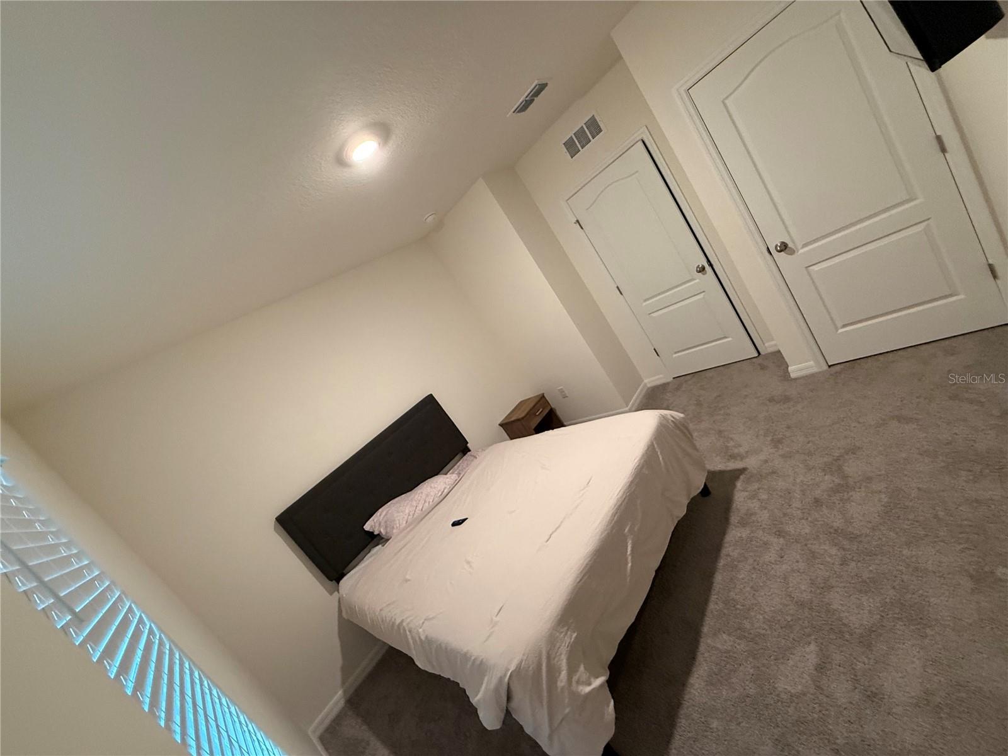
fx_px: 408
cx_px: 504
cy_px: 378
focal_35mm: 14
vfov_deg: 85.7
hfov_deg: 102.1
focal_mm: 2.22
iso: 500
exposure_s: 1/60
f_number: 2.2
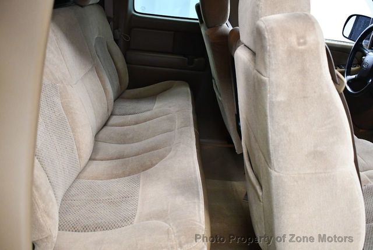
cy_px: 125
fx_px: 374
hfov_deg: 53.1
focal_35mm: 36
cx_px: 186
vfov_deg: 37.0
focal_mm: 18
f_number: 3.5
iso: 3200
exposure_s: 1/100
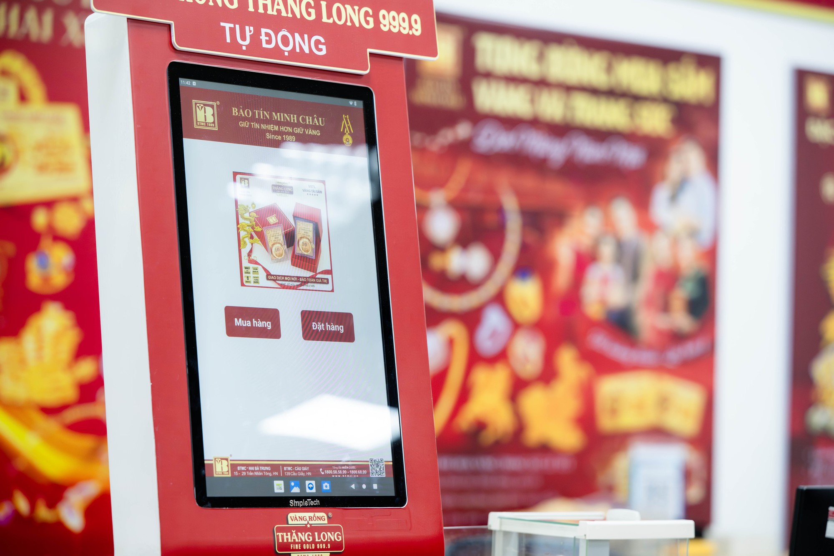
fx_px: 2432
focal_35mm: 105
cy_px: 278
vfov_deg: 13.0
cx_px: 417
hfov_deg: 19.5
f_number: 3.5
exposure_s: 1/250
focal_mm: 105
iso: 2000
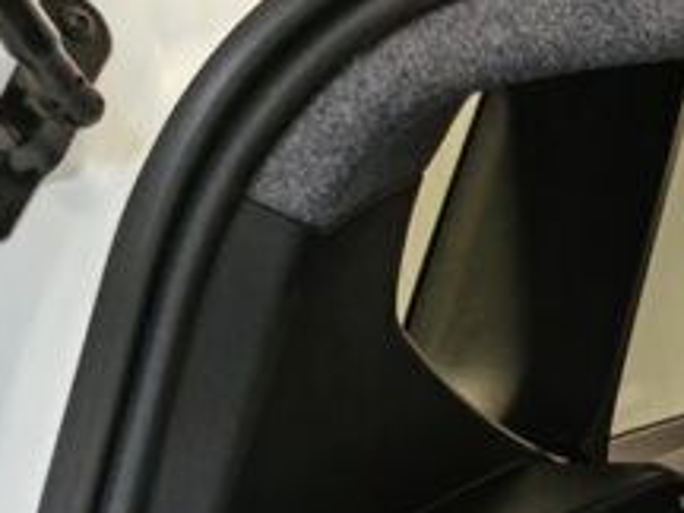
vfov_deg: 12.0
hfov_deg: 14.1
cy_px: 1058
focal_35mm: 109
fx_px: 2154
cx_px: 1498
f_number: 1.6
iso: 160
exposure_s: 1/50
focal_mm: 5.4
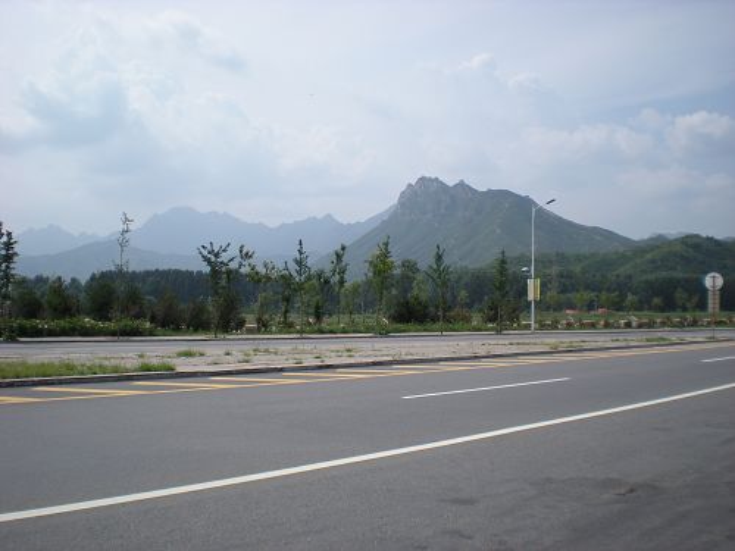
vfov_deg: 37.7
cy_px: 276
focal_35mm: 38
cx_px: 368
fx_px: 807
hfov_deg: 49.0
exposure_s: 1/700
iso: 64
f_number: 4.6
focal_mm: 6.3
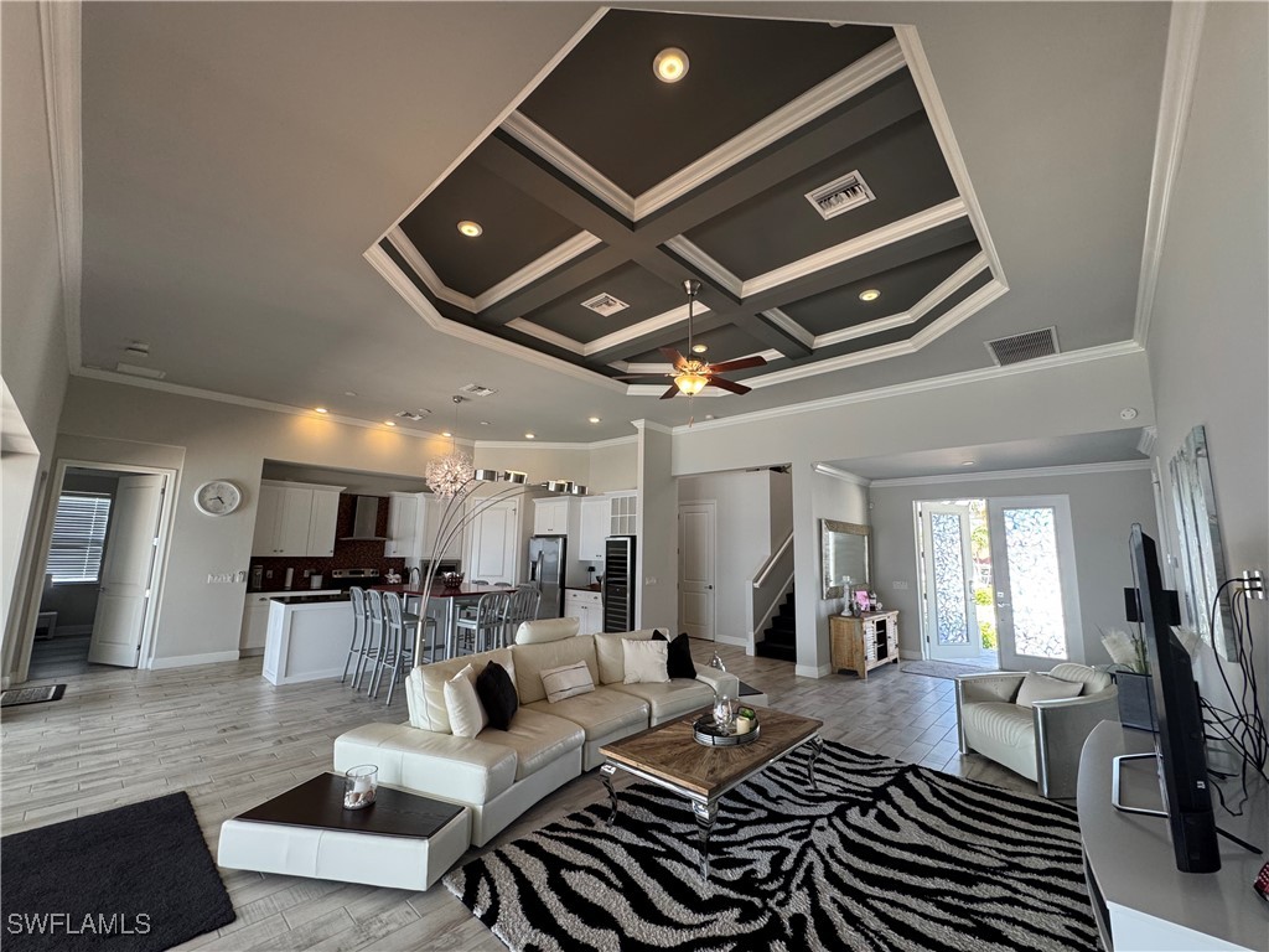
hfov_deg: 102.1
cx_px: 634
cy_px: 476
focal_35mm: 14
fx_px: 513
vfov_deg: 85.7
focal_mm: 2.22
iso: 200
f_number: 2.2
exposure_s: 1/120
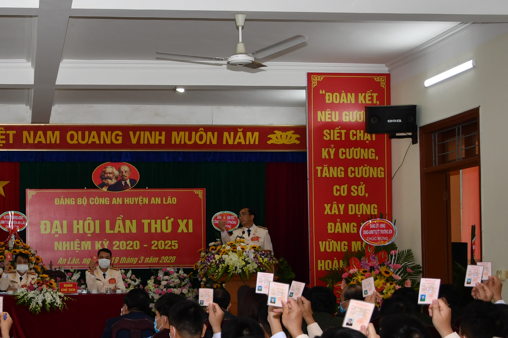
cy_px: 227
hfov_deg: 28.4
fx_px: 974
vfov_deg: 19.7
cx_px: 81
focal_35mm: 69
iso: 400
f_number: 4.5
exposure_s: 1/200
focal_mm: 22
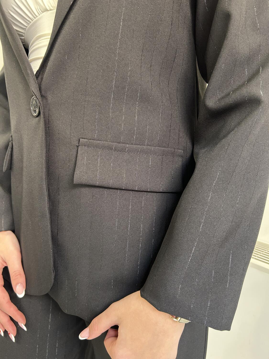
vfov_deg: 67.3
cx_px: 134
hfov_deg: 53.1
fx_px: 269
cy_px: 180
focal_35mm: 26
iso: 125
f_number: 1.5
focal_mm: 5.7
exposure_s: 1/50
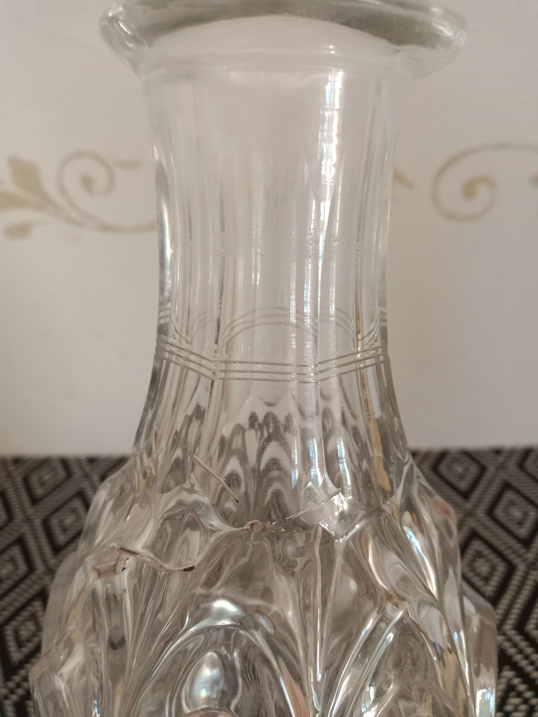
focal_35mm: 27
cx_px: 269
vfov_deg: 65.3
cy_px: 358
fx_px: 560
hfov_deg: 51.4
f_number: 2
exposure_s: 1/33.3
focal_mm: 3.54
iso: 443
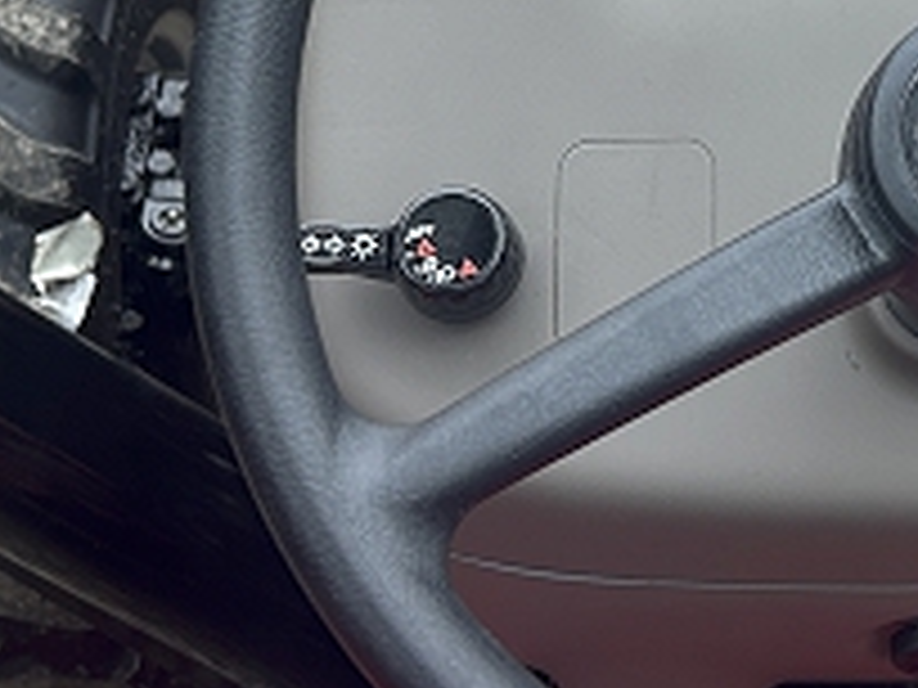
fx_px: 2705
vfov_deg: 14.2
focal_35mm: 102
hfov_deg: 18.7
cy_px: -67
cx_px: 932
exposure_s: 1/285
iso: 40
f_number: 1.5
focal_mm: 5.7
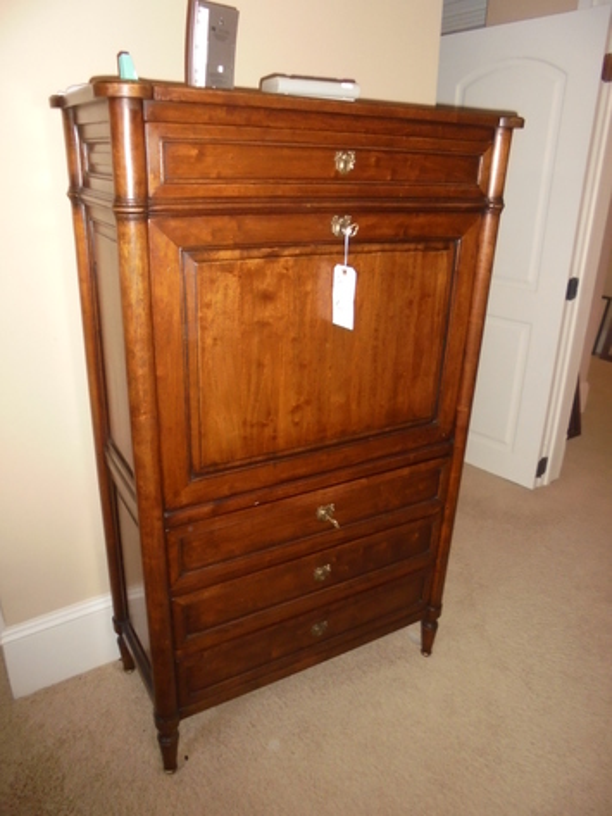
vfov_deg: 67.3
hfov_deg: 53.1
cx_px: 306
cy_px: 408
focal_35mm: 26
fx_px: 613
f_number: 3.5
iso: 400
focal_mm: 4.6
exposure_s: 1/30
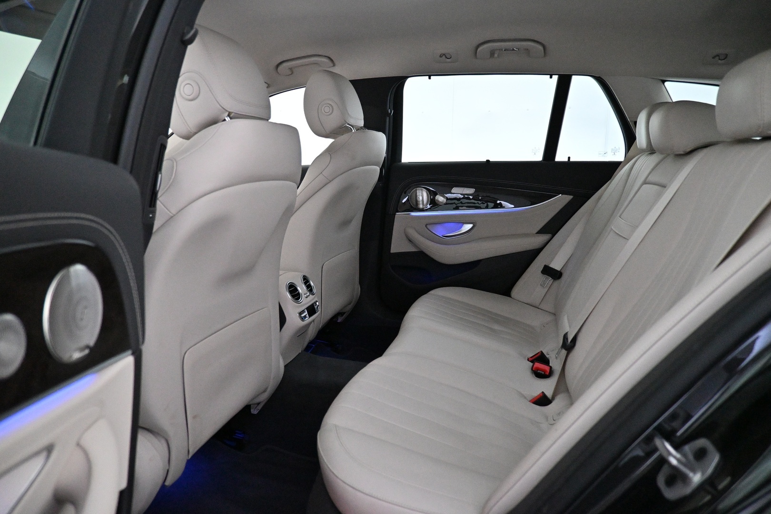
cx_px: 386
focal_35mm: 24
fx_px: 514
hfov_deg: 73.7
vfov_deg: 53.1
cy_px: 257
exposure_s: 1/160
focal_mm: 16
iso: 4000
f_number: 3.5
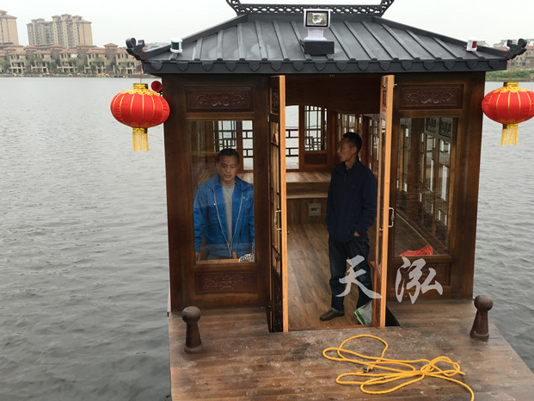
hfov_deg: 52.5
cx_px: 292
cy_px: 223
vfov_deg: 40.7
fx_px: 540
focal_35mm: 35
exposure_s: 1/100
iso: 25
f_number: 2.2
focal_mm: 4.15
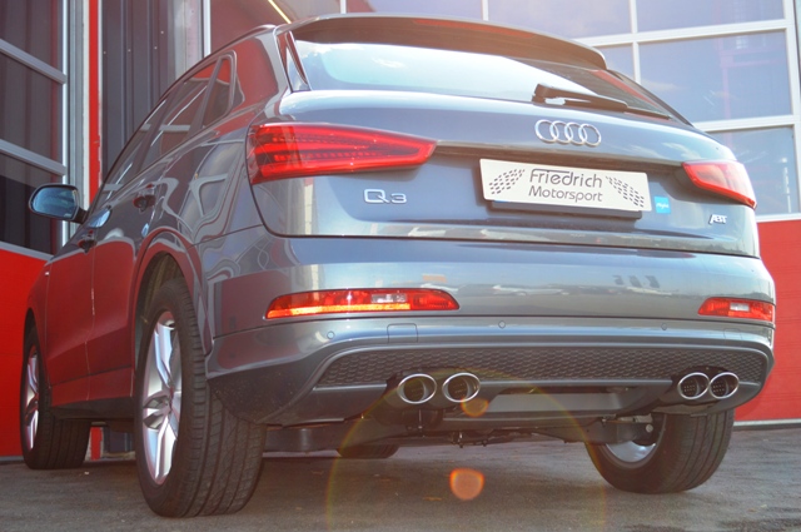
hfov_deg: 43.7
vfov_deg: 29.8
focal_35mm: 45
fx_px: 1000
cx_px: 400
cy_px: 266
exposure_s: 1/160
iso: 100
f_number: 4.5
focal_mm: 30
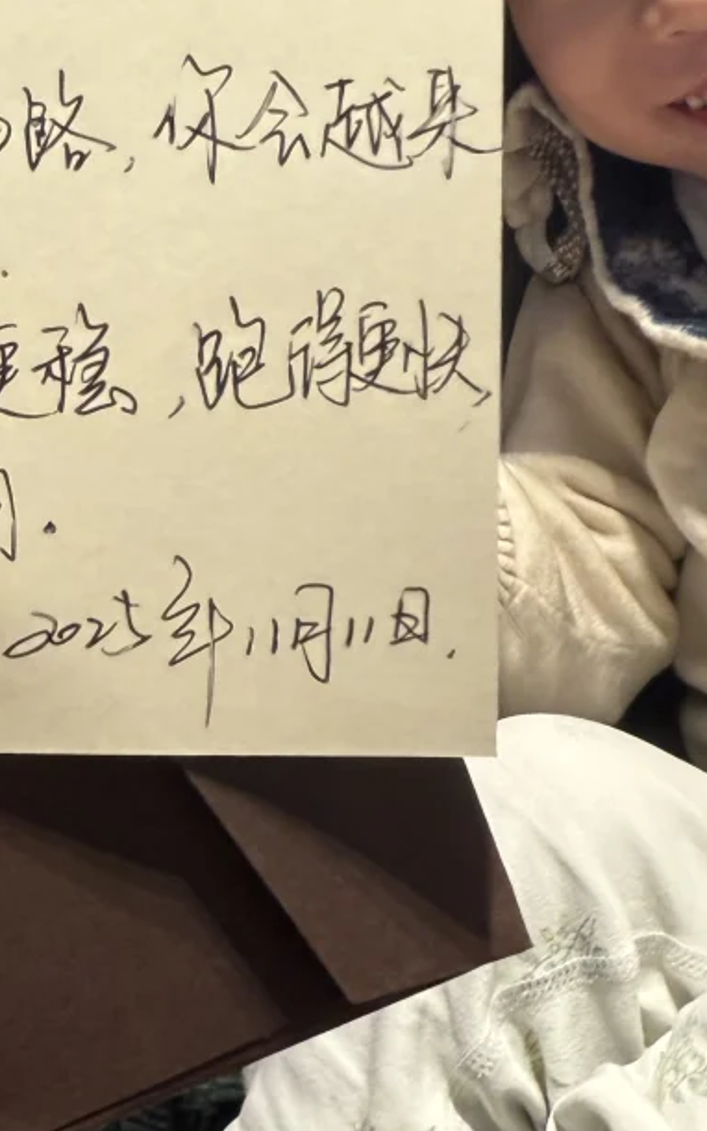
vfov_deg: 34.0
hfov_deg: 21.6
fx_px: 1849
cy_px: 570
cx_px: 242
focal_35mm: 60
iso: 250
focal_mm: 2.22
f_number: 2.2
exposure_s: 1/100
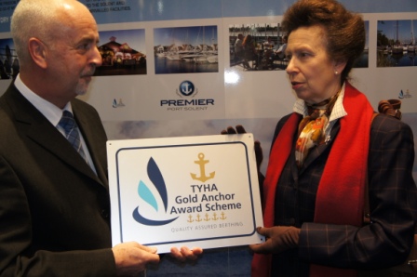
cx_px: 208
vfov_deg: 28.9
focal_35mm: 46
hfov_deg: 42.4
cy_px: 138
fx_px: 538
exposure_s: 1/60
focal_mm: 31
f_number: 4.5
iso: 400
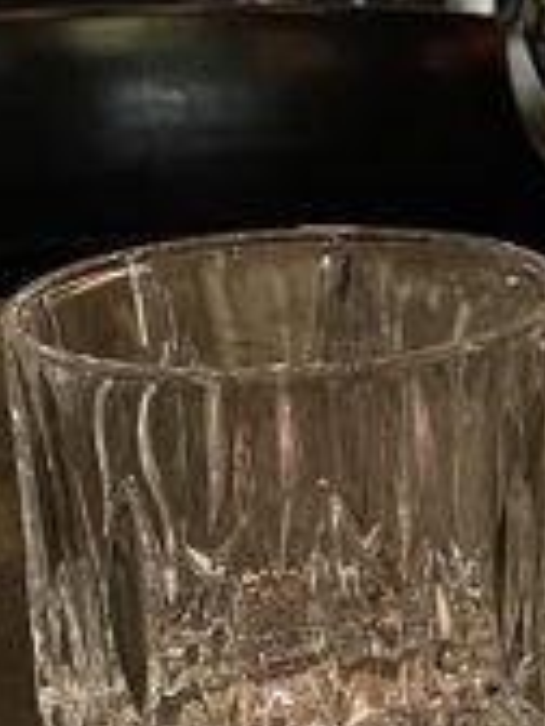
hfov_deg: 10.8
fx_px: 2603
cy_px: 130
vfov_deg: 15.8
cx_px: 1125
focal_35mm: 124
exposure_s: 1/25
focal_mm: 4.25
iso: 500
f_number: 1.8
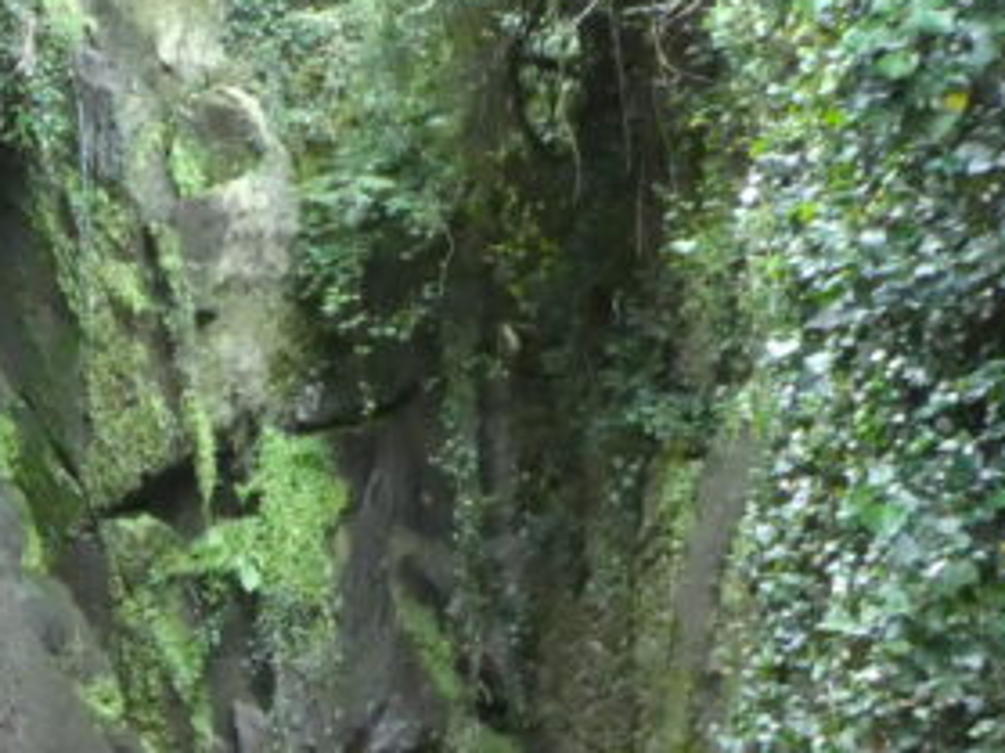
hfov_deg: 22.0
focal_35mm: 88
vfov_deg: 16.4
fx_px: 2554
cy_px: 785
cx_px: 195
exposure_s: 1/60
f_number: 3.3
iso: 1250
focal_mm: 4.3
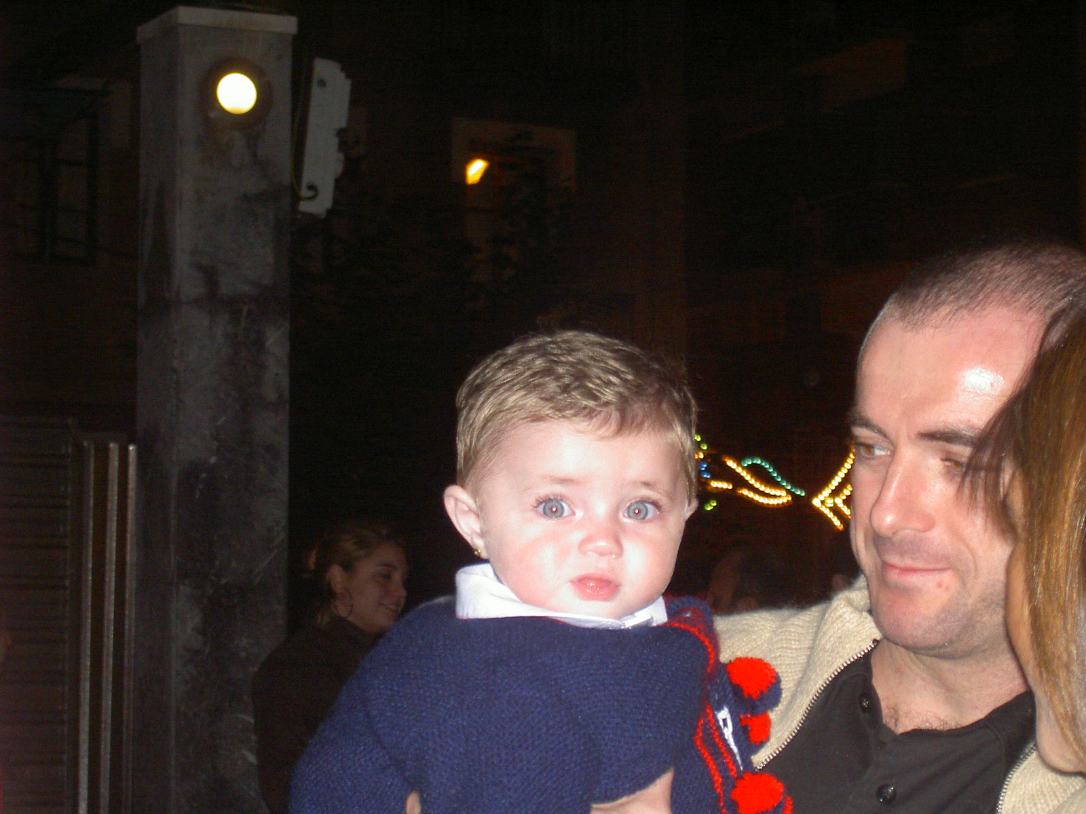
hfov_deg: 19.6
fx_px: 3137
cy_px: 407
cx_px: 543
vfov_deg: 14.8
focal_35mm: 100
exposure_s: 1/84
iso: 100
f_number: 4.5
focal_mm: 20.6
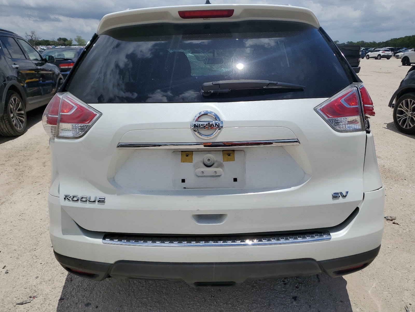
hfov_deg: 67.3
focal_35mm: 26
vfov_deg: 53.1
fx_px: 312
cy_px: 156
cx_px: 208
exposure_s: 1/10000
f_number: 1.5
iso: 51
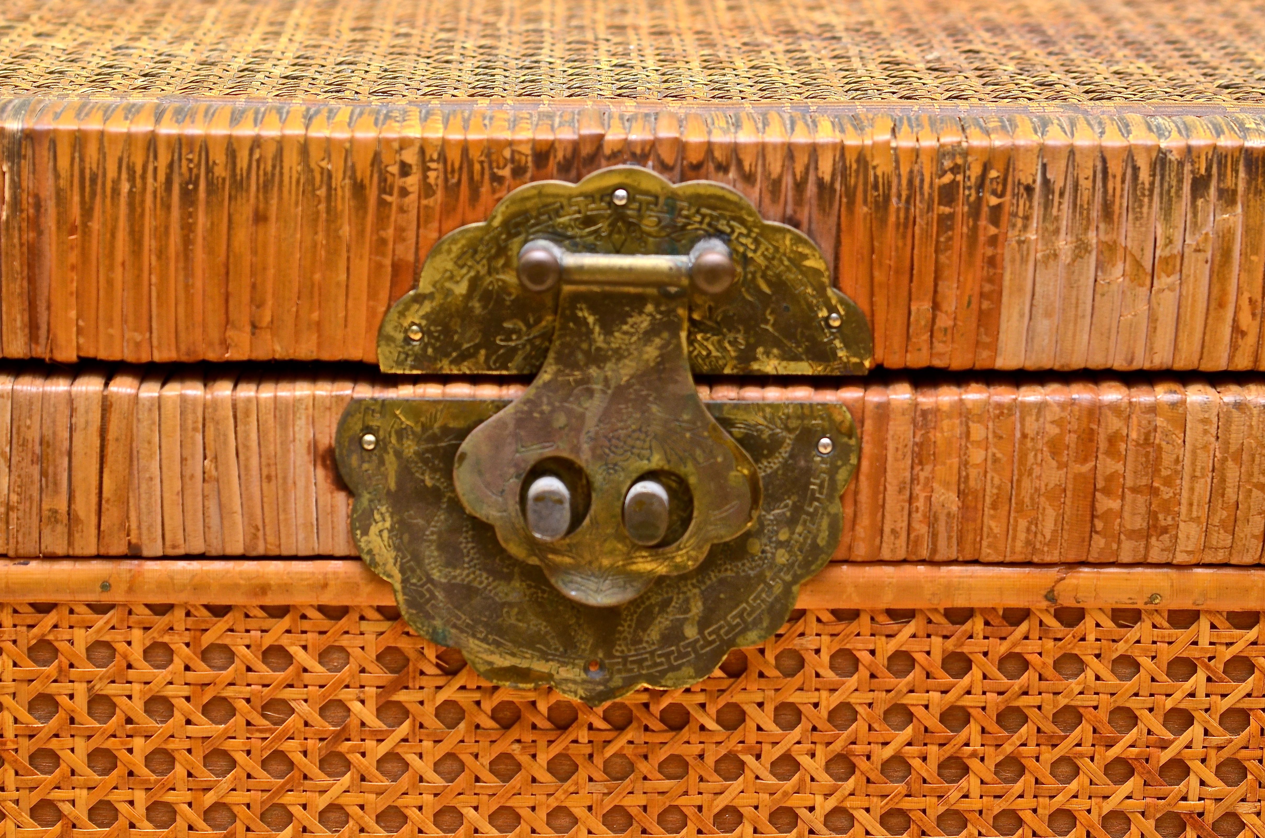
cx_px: 632
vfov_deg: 13.0
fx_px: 3682
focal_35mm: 105
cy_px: 419
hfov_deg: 19.5
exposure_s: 1/100
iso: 200
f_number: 6.3
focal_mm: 70
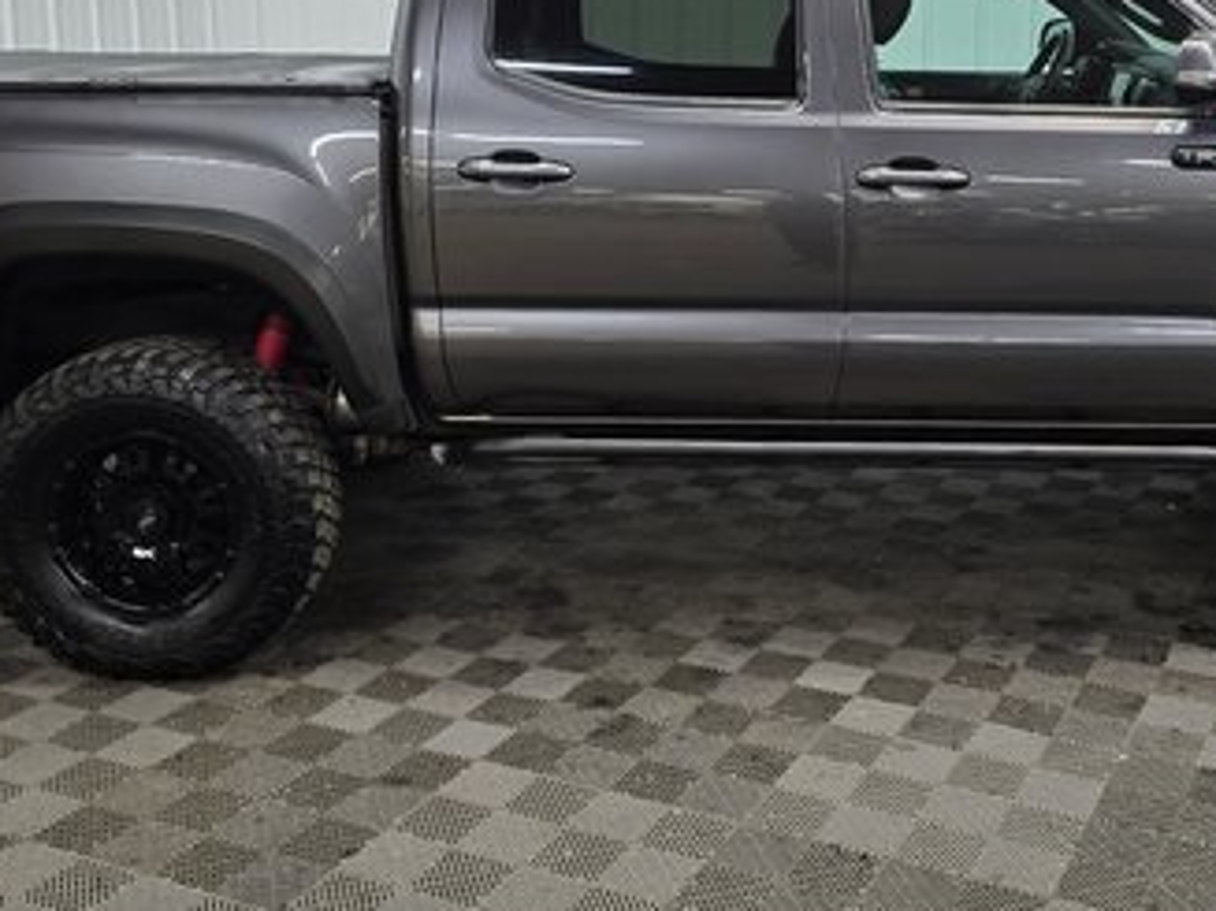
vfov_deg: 31.8
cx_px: 733
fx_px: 1580
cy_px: 275
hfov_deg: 41.9
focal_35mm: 45
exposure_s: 1/120
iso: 250
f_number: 1.7
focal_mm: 6.3
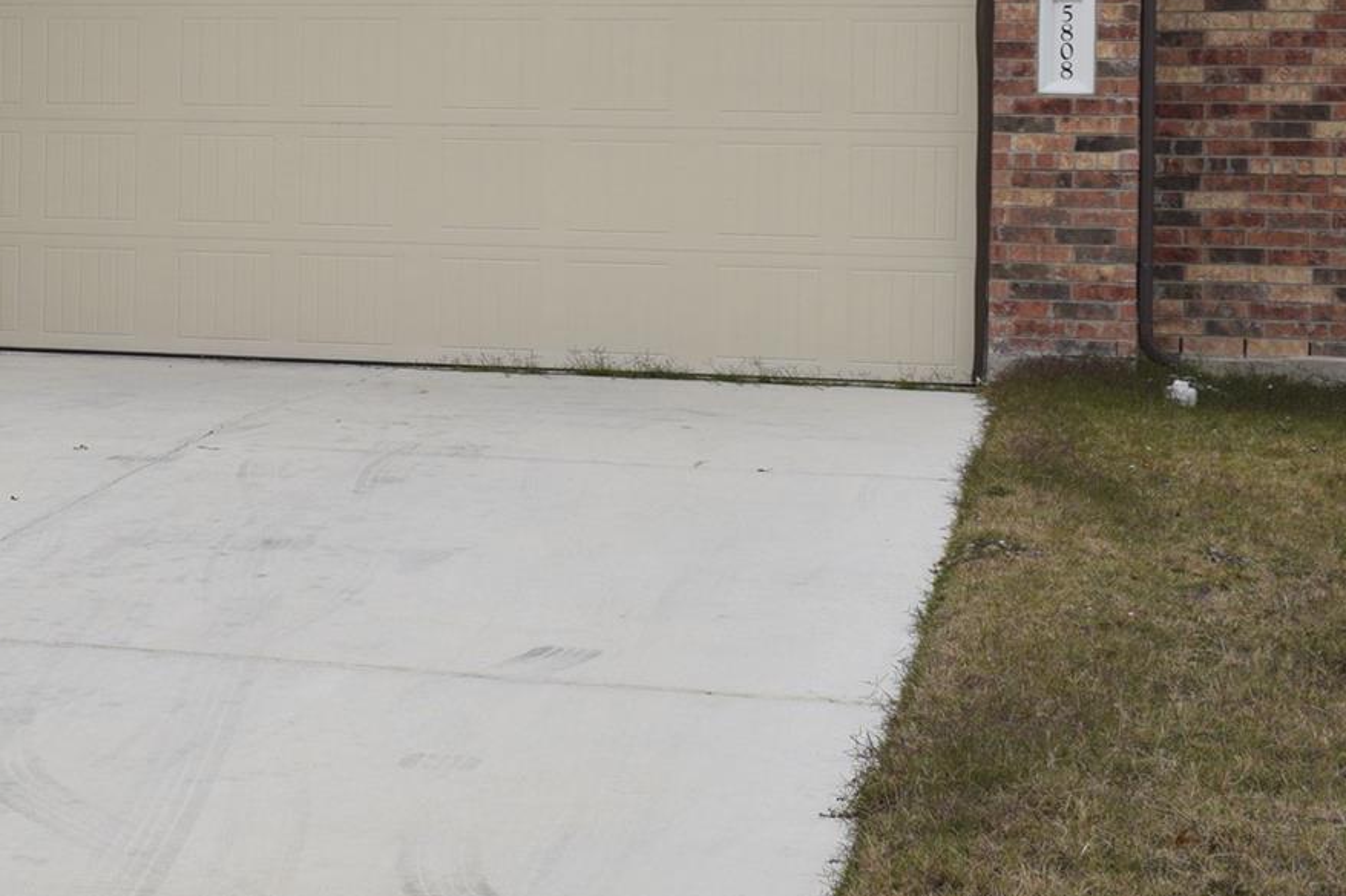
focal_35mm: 84
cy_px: 151
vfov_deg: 16.1
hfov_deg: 23.1
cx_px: -25
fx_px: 3140
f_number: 9
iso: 200
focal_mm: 24
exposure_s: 1/320
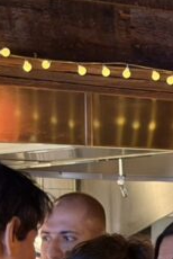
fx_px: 1595
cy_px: 392
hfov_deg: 6.2
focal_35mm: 222
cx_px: 30
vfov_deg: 9.0
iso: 640
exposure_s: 1/20
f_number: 1.78
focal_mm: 6.76
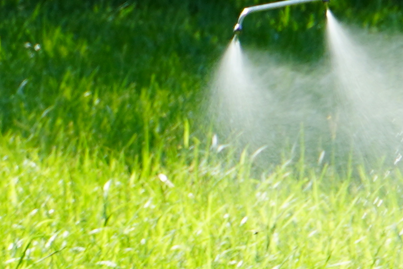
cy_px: 34
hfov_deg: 2.1
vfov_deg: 1.4
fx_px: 10772
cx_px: 988
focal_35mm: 963
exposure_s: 1/160
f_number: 5.6
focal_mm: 91
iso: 100
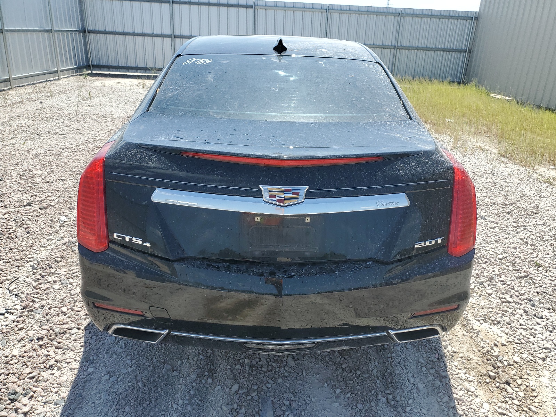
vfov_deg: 53.1
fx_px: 418
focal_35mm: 26
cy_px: 208
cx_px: 278
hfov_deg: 67.3
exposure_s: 1/2000
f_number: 1.5
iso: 50
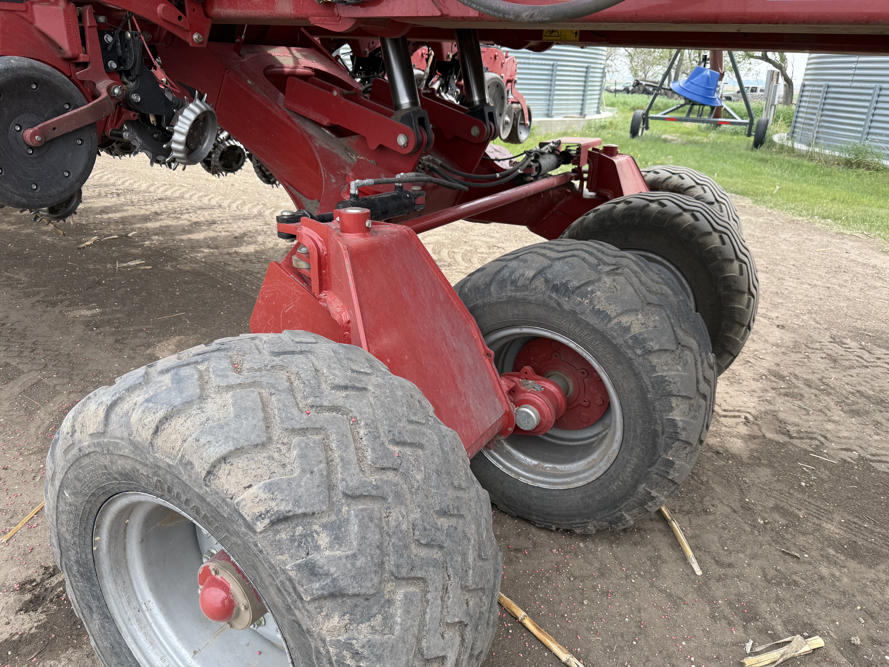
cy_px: 334
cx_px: 444
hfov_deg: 71.6
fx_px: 616
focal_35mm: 24
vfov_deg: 56.8
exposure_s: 1/992
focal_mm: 6.76
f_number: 1.78
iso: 80
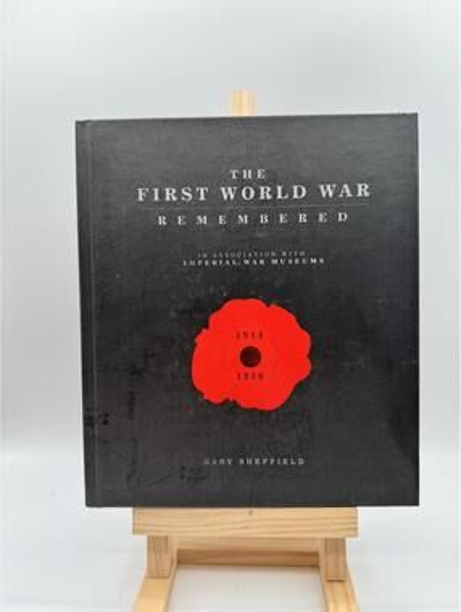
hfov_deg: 56.9
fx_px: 425
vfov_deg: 71.5
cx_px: 230
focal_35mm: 24
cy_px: 306
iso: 80
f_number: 1.78
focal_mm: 6.76
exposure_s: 1/457
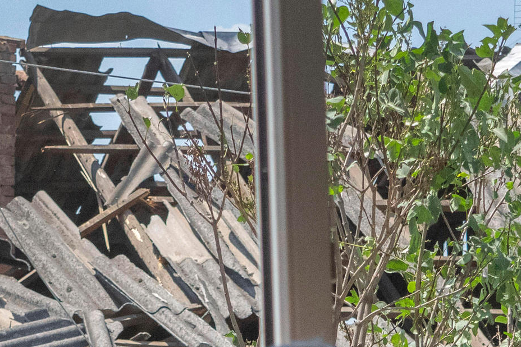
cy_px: 576
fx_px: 3197
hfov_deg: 9.3
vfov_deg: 6.1
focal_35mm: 221
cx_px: 130
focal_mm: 41
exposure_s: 1/10000
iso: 3200
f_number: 5
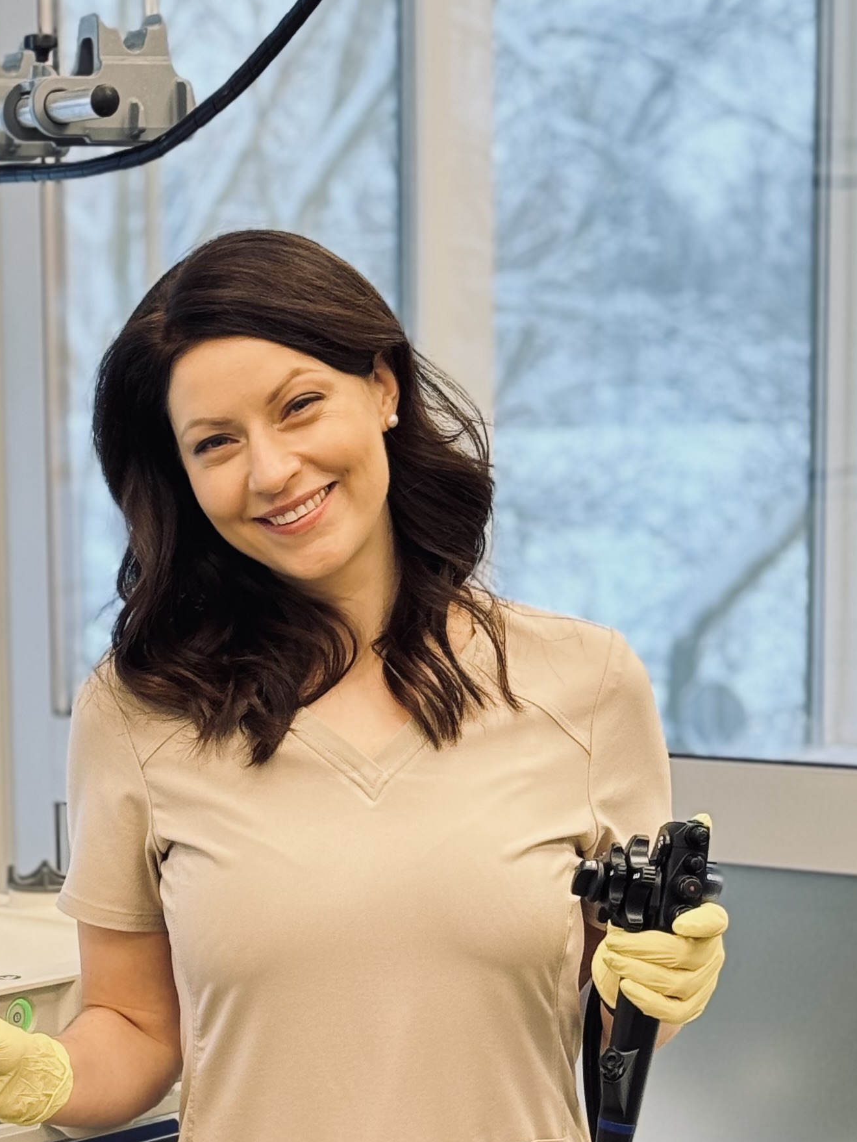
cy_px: 909
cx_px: -77
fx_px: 3630
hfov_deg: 13.2
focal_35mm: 110
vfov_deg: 17.7
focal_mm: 6.86
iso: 64
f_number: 1.78
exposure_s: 1/50
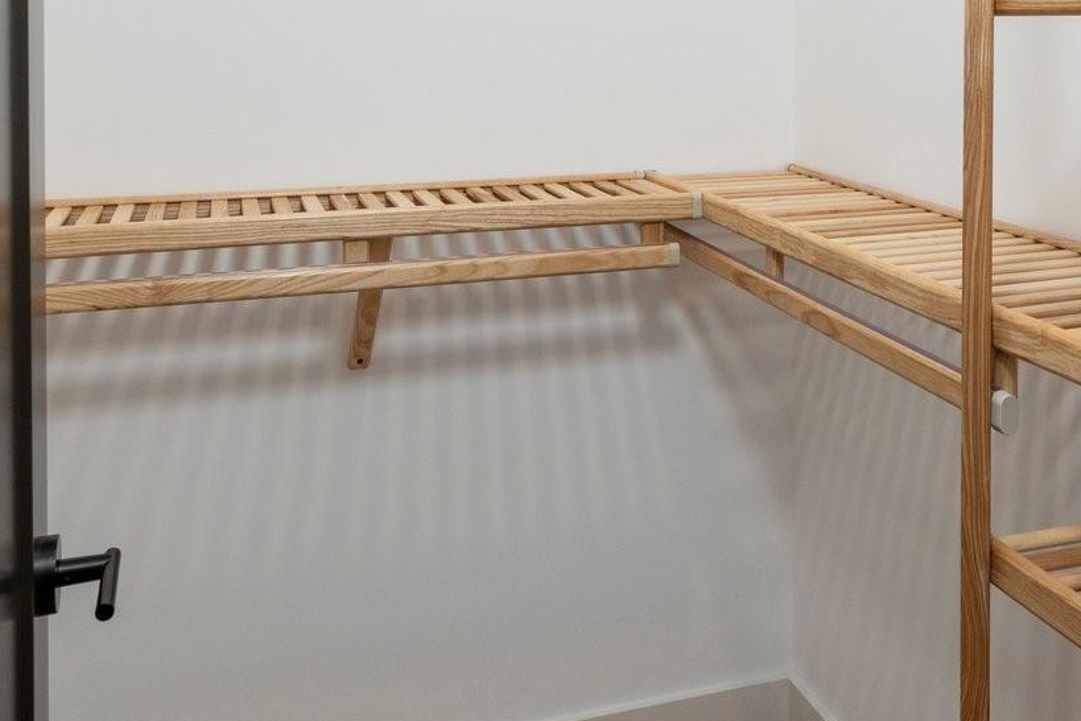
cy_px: 34
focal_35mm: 41
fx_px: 1239
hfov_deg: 46.6
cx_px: 702
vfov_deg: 30.6
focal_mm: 16.5
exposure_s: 1/60
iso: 200
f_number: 8
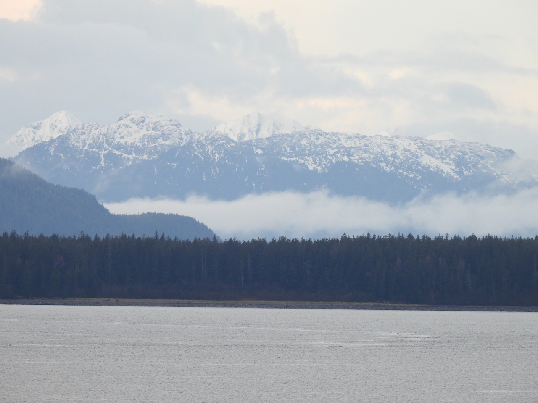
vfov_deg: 2.5
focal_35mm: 600
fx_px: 9325
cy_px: 202
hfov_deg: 3.3
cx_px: 269
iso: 200
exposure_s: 1/250
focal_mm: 107
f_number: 5
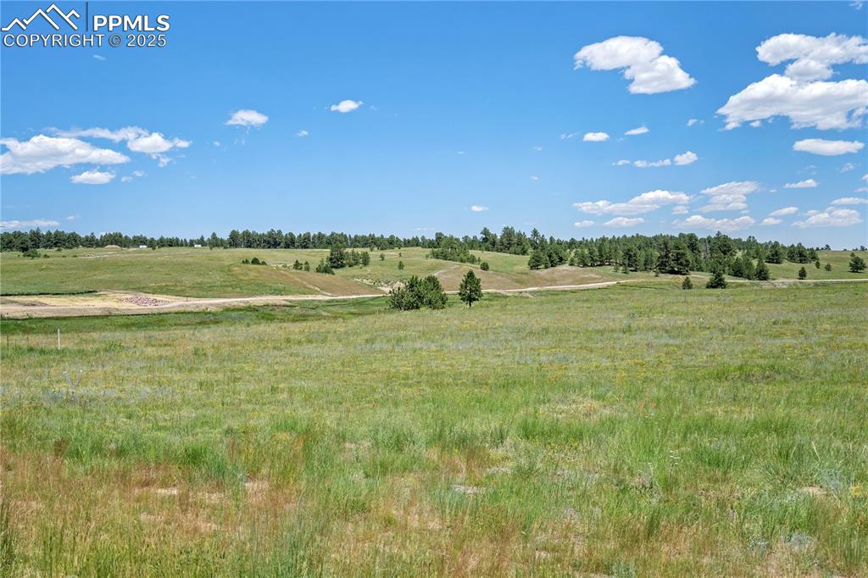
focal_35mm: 35
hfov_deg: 54.4
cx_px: 434
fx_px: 844
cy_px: 289
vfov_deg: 37.8
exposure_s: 1/200
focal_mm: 35
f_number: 7.1
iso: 100
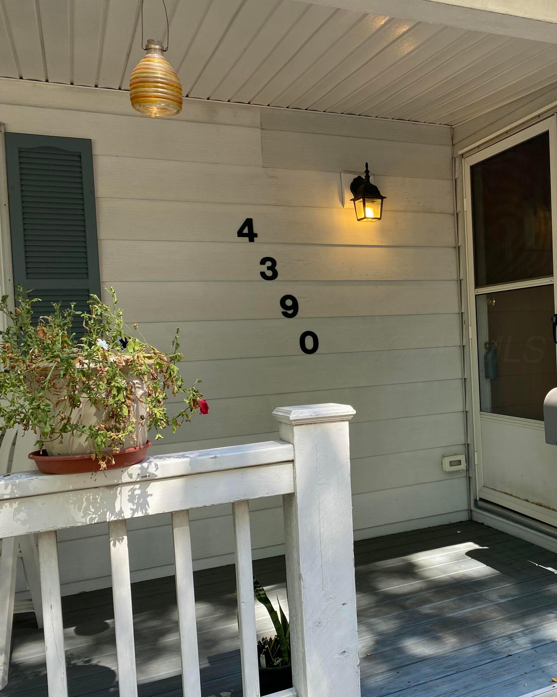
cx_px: 453
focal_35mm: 34
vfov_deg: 52.8
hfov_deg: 41.3
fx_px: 701
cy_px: 349
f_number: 1.8
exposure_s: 1/267
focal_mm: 4.25
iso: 32
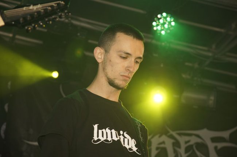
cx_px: 118
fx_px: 691
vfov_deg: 13.0
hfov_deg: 19.5
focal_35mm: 105
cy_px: 78
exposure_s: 1/125
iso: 100
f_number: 4
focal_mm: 70
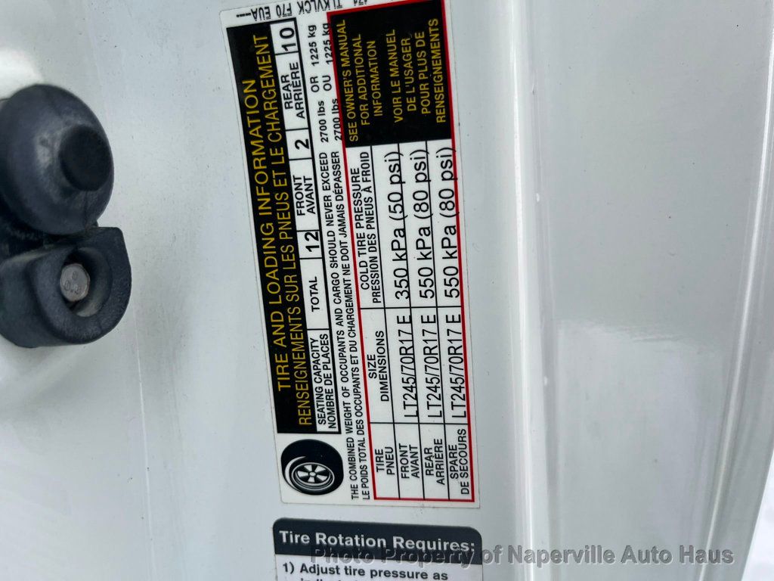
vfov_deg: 53.1
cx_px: 387
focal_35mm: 26
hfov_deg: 67.3
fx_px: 581
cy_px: 290
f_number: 1.6
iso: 100
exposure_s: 1/121
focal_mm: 5.1
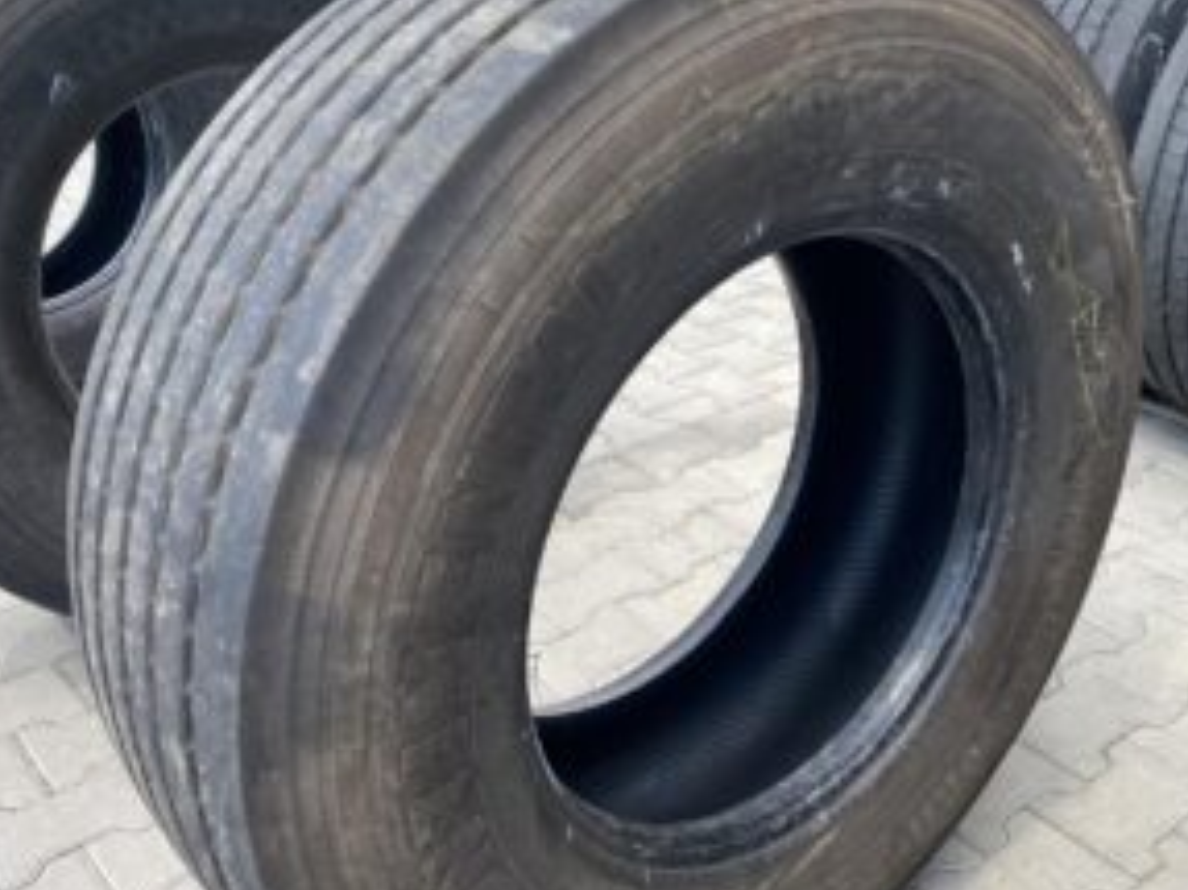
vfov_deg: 36.8
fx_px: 1338
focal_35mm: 39
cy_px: 457
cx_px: 708
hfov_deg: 47.6
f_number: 1.8
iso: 32
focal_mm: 4.25
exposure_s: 1/510
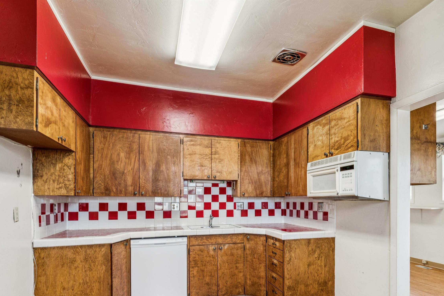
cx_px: 256
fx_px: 273
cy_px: 203
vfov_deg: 55.4
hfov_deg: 77.7
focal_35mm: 22
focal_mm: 16.1
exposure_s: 1/8
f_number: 13
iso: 400
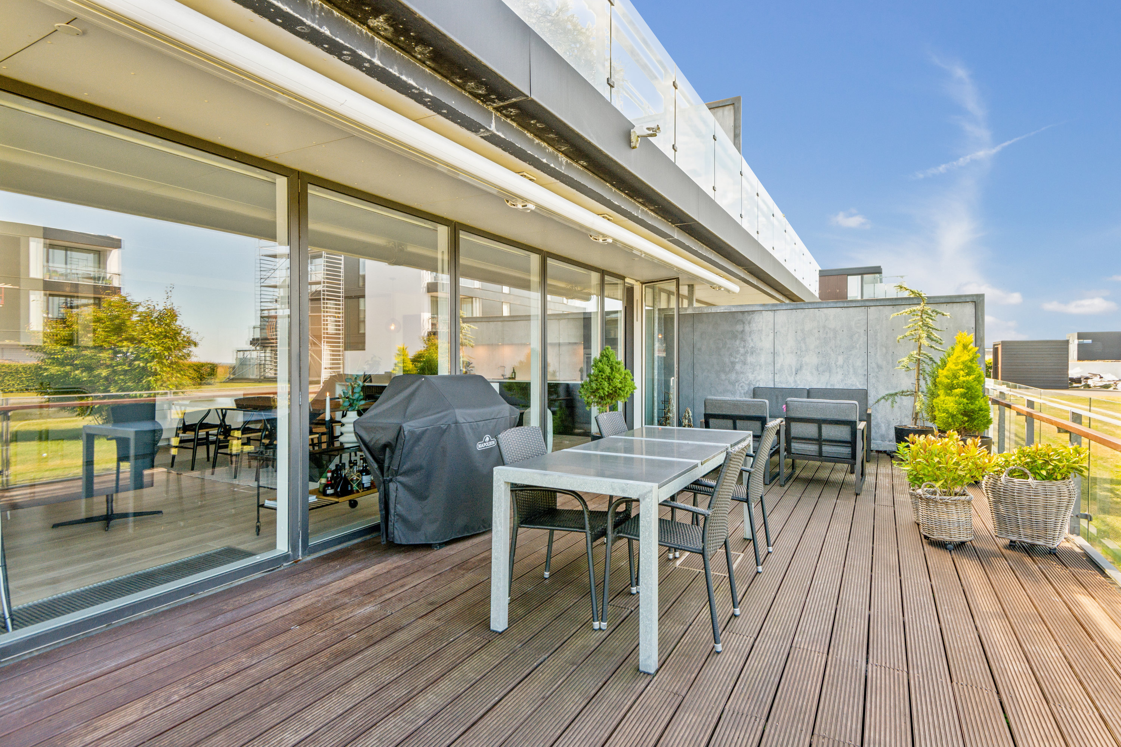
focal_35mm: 19
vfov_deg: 64.6
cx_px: 560
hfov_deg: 86.9
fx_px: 592
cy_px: 374
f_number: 11
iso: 800
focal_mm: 19
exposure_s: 1/60
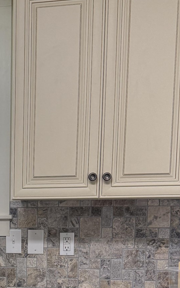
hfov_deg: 18.2
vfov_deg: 28.5
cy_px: 280
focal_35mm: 68
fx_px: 534
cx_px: -35
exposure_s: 1/120
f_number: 1.78
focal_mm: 6.76
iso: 200
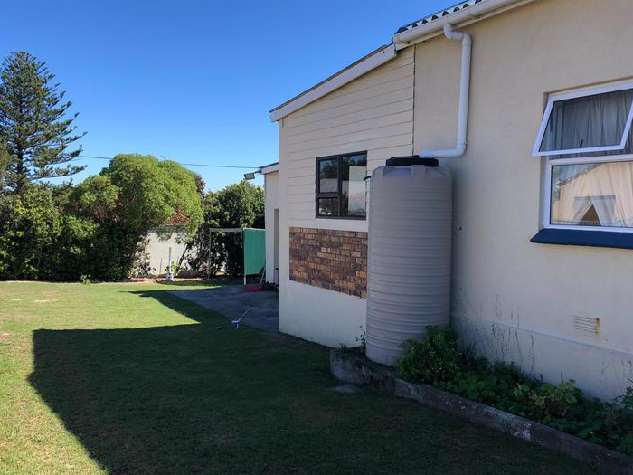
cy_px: 240
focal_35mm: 32
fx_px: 585
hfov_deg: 56.6
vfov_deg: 44.2
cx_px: 273
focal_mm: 3.99
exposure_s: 1/979
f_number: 1.8
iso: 20
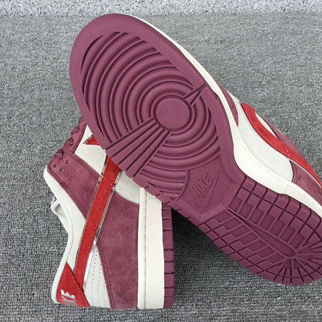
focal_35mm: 42
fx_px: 442
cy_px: 143
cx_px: 157
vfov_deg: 40.0
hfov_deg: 40.0
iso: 25
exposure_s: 1/189
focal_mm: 3.3
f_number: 2.4
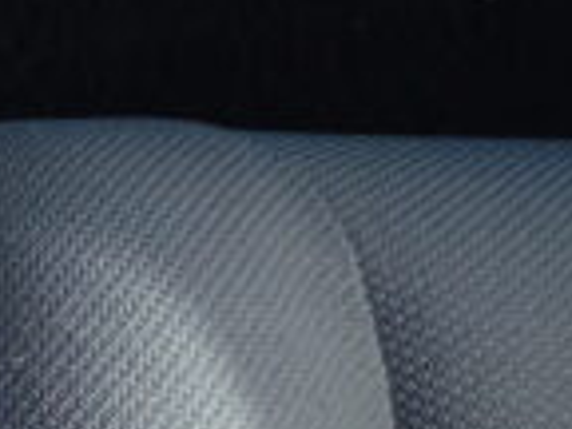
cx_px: -993
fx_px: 2297
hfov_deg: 10.9
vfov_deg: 10.3
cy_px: 628
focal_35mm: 139
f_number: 2
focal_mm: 4.6
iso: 25
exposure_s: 1/157
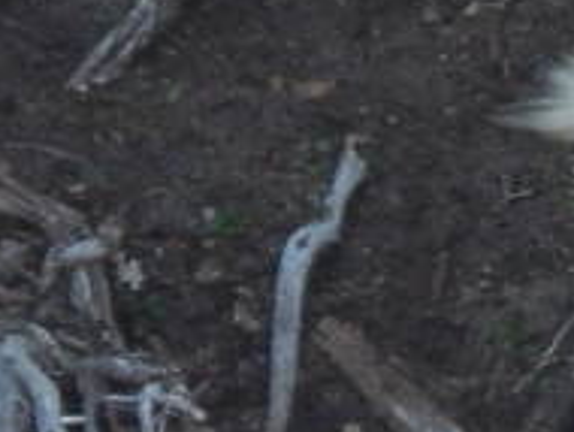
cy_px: 719
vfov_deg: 1.1
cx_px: 810
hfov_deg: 1.5
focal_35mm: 1328
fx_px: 22049
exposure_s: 1/250
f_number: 5.7
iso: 180
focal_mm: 69
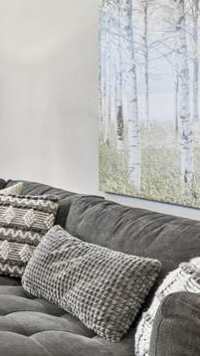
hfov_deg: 14.0
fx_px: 584
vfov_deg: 33.7
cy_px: 124
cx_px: -273
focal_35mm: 62
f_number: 9
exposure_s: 1/2.5
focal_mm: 11
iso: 100
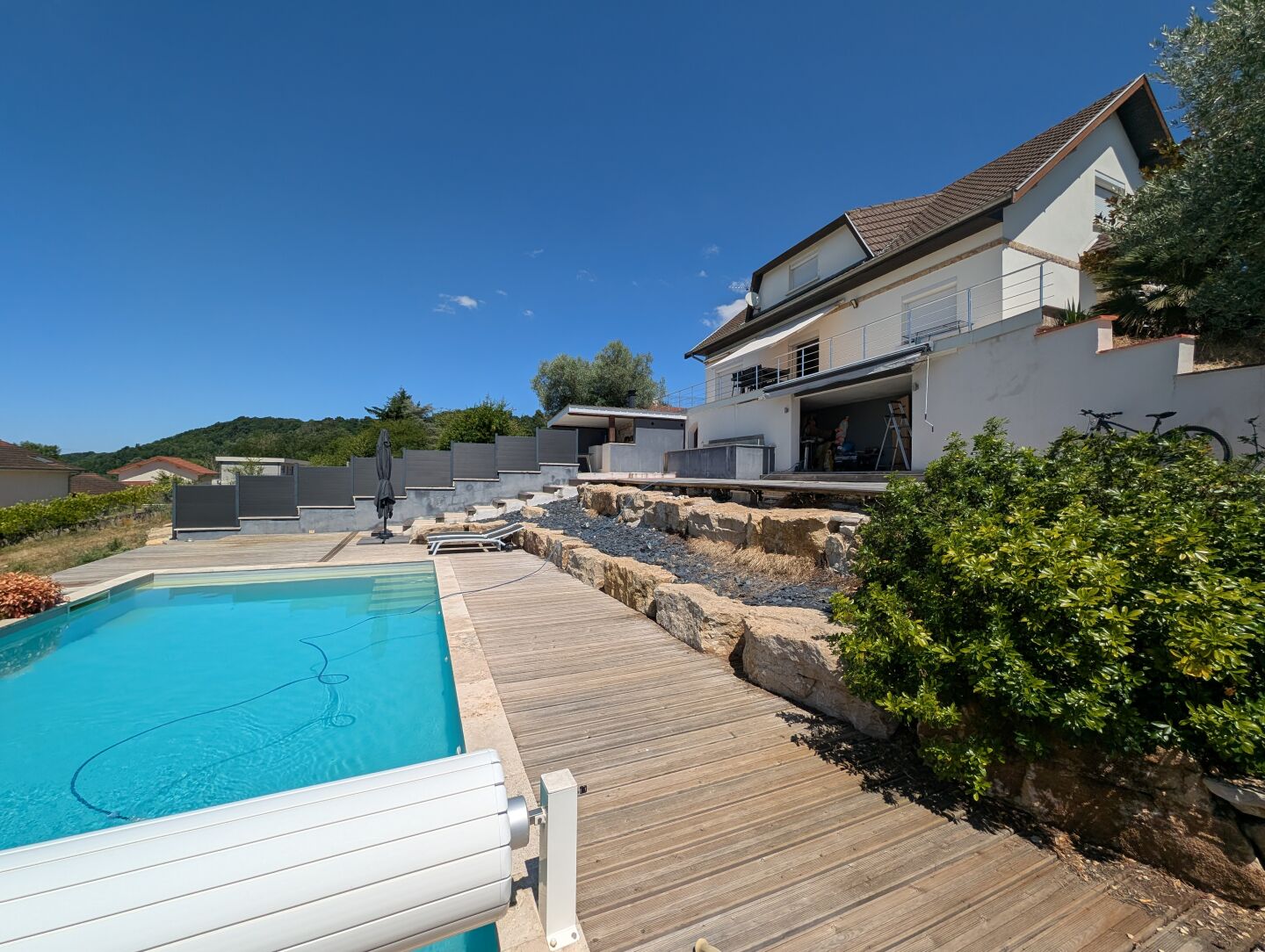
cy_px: 476
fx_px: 439
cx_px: 632
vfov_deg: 94.6
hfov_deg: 110.5
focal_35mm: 12
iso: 41
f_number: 1.95
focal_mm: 2.23
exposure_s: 1/4237
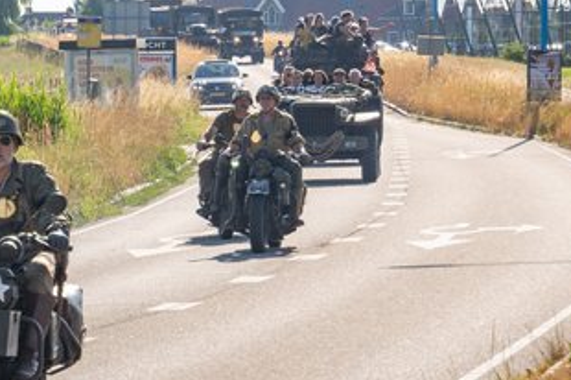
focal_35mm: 250
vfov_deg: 5.5
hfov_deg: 8.2
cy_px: 101
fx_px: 3961
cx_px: 179
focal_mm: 86
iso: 100
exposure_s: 1/200
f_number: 11
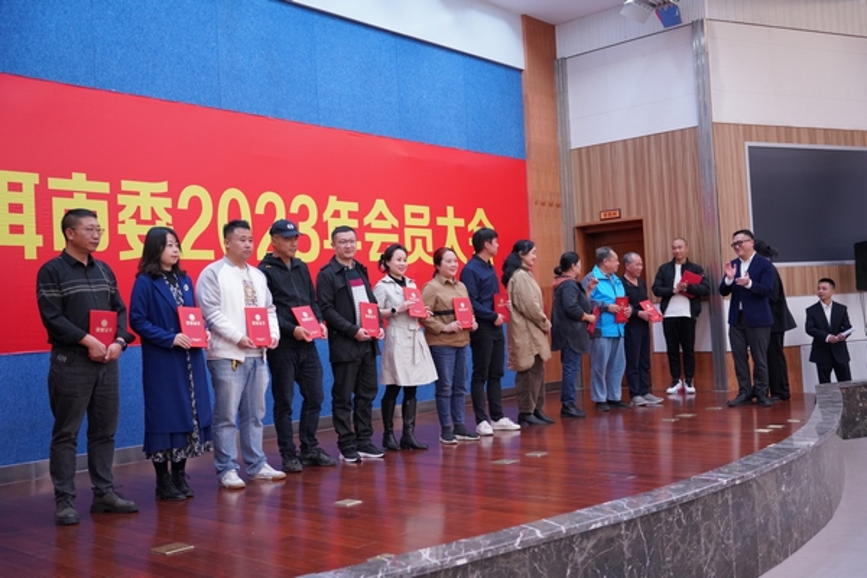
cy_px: 289
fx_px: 930
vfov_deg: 34.5
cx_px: 434
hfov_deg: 50.0
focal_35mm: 39
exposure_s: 1/250
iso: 1600
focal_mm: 38.6
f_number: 2.8
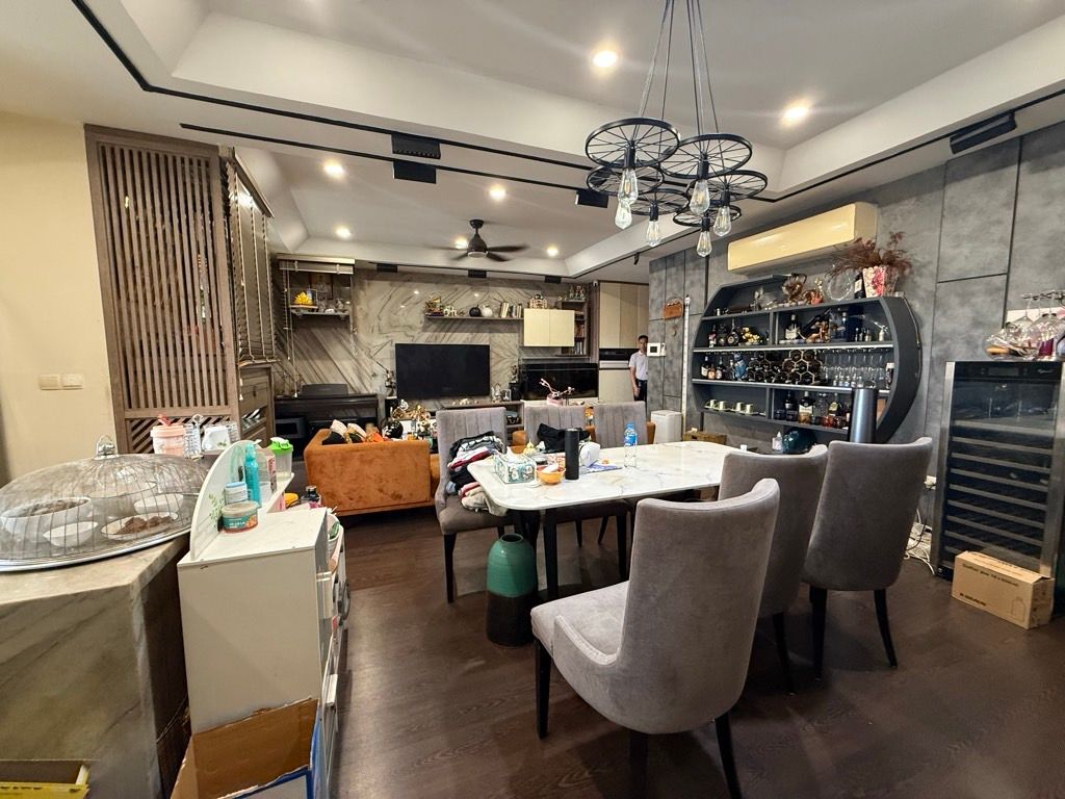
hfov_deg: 102.1
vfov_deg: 85.7
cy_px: 400
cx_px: 532
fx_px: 431
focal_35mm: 14
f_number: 2.2
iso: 400
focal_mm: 2.22
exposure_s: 1/50
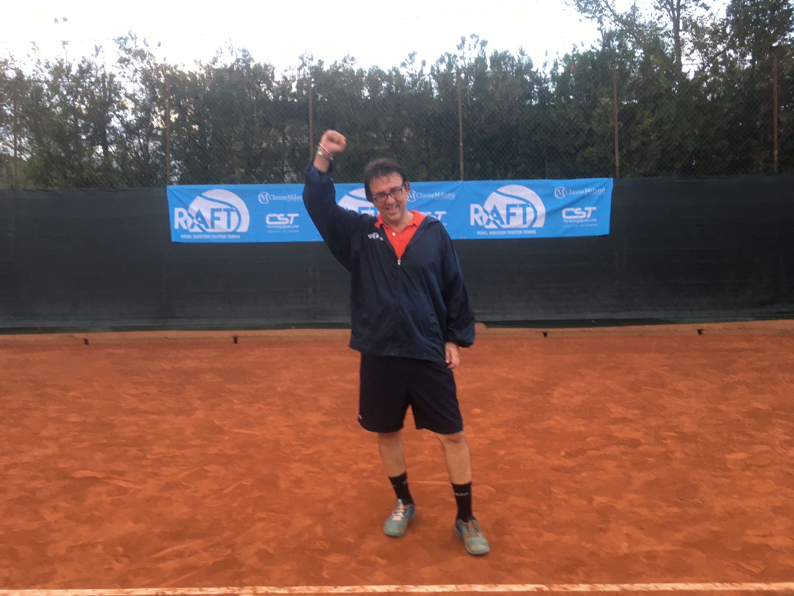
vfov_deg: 48.2
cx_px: 397
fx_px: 665
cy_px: 298
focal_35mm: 29
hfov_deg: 61.7
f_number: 2.2
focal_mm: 4.15
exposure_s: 1/33
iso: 25
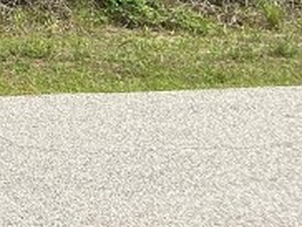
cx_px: -541
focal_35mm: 146
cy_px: -386
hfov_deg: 10.5
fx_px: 1275
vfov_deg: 8.8
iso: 50
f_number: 1.5
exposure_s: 1/3571
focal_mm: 5.7
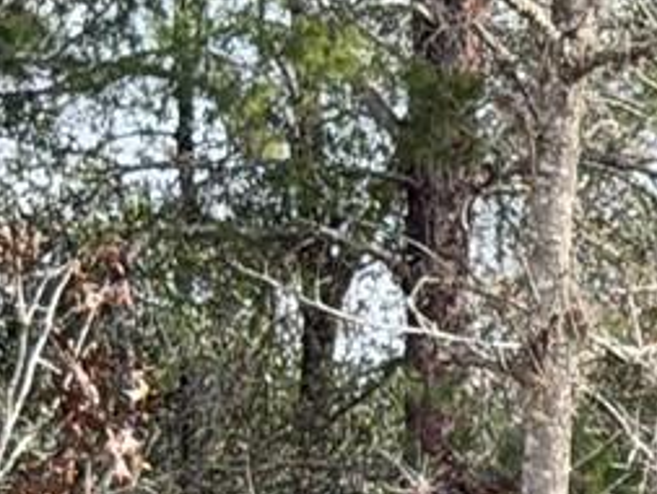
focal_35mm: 303
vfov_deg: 4.9
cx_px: 1906
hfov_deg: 6.1
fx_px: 5754
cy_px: 824
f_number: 1.78
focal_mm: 6.76
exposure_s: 1/2976
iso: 100
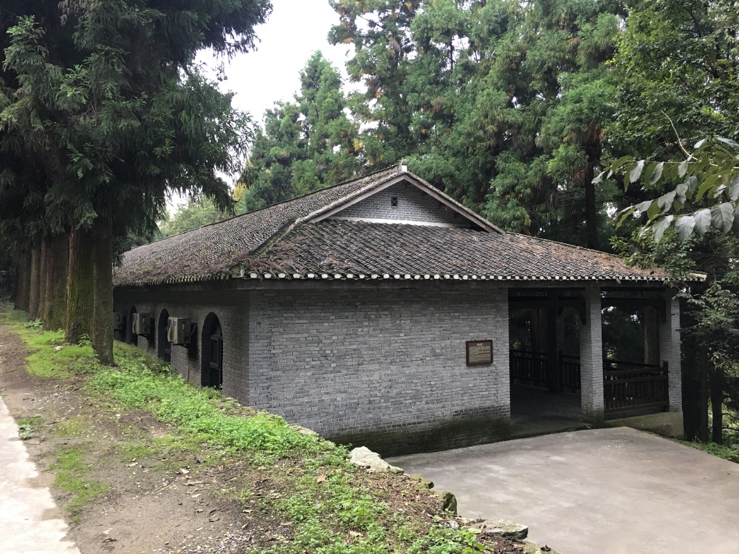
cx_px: 370
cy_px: 277
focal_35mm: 29
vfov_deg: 48.2
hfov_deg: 61.7
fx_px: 619
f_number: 2.2
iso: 50
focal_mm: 4.15
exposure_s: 1/33
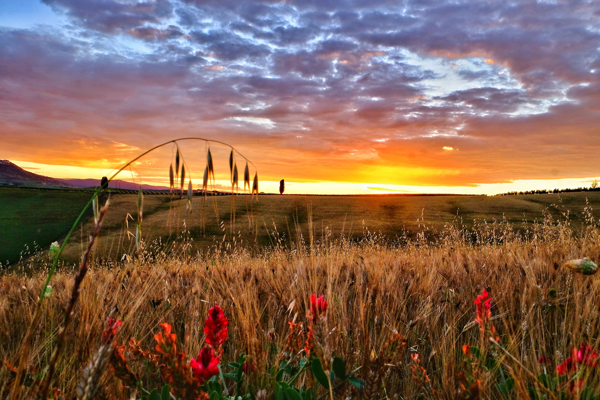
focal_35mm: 27
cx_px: 300
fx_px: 450
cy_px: 200
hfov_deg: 67.4
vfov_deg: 47.9
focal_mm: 18
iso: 1600
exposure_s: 1/60
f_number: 14
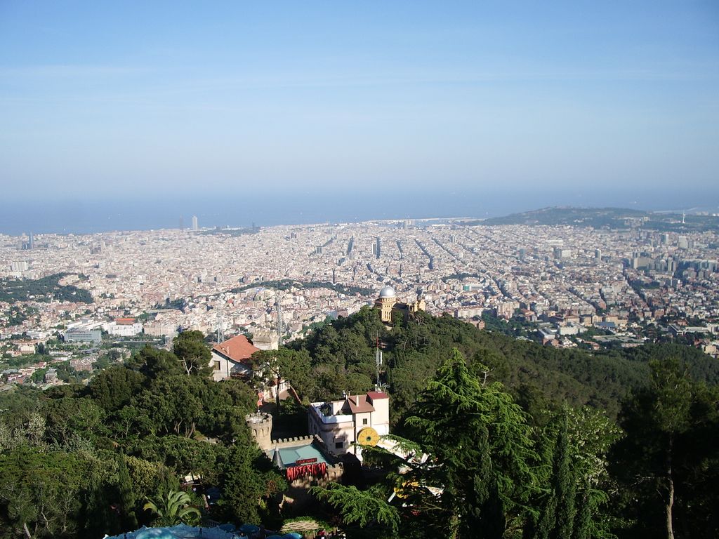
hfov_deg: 52.6
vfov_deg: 40.7
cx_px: 360
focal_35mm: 35
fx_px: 727
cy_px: 270
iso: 50
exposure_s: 1/400
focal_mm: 5.8
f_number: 4.3
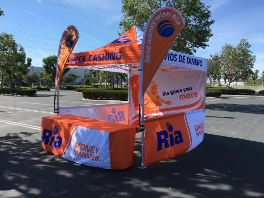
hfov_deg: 61.7
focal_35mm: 29
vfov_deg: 48.2
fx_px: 221
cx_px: 132
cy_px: 99
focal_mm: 4.15
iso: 25
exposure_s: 1/1350
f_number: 2.2
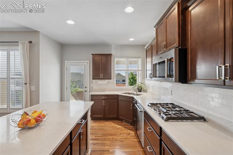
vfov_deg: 73.7
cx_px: 116
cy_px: 78
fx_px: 103
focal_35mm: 16
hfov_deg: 96.8
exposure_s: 1/4
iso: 100
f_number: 6.3
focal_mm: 16
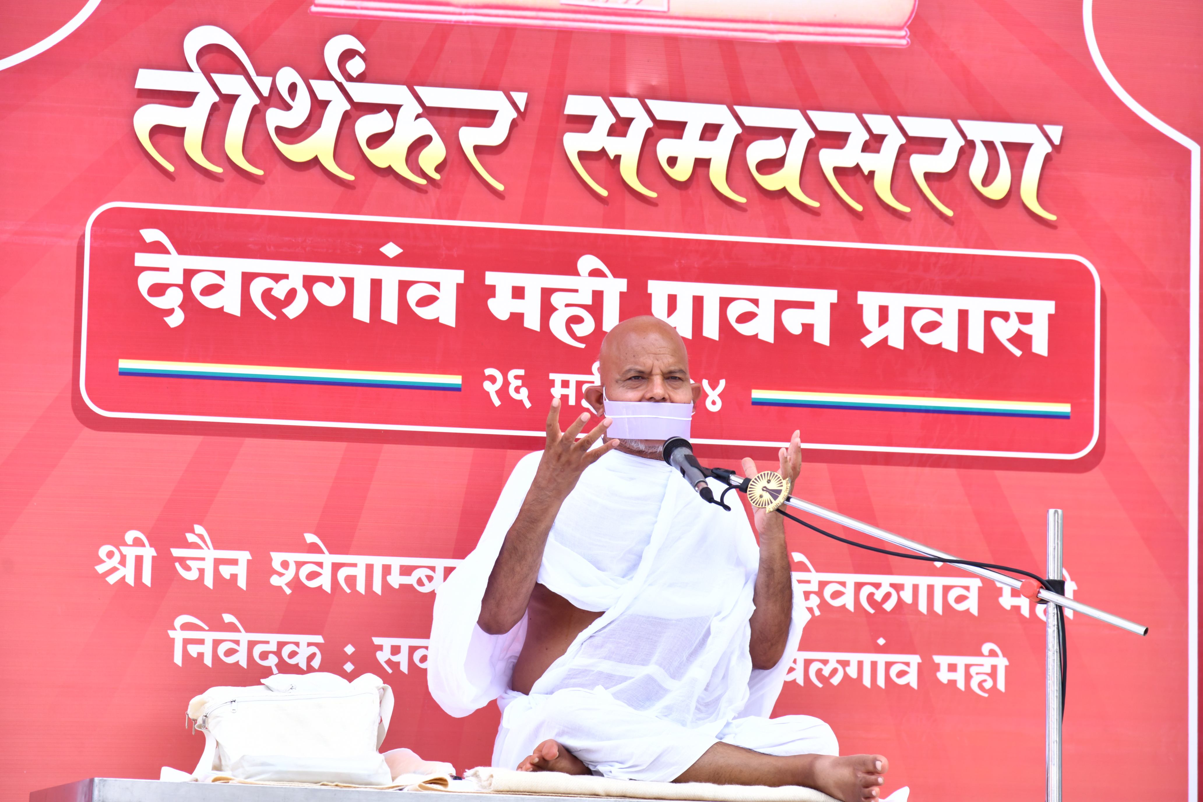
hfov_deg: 17.1
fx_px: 4010
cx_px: 602
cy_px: 401
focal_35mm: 120
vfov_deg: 11.4
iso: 500
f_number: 5
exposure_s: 1/400
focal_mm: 120
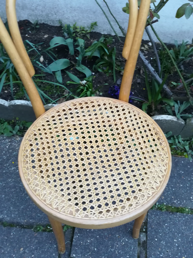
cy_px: 129
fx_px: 245
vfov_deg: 55.4
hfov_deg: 42.9
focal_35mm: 33
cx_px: 96
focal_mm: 3.83
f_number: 2.2
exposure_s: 1/25
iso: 400
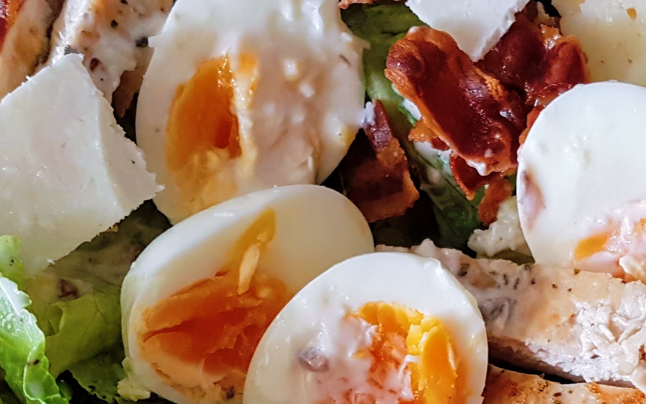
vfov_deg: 20.4
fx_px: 1092
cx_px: 455
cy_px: 384
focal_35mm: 62
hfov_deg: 32.6
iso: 160
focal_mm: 4.2
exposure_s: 1/33
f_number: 1.7
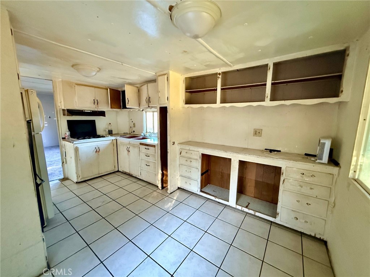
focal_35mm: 14
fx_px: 150
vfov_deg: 85.7
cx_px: 185
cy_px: 138
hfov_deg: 102.1
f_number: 2.2
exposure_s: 1/60
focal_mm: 2.22
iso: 1000
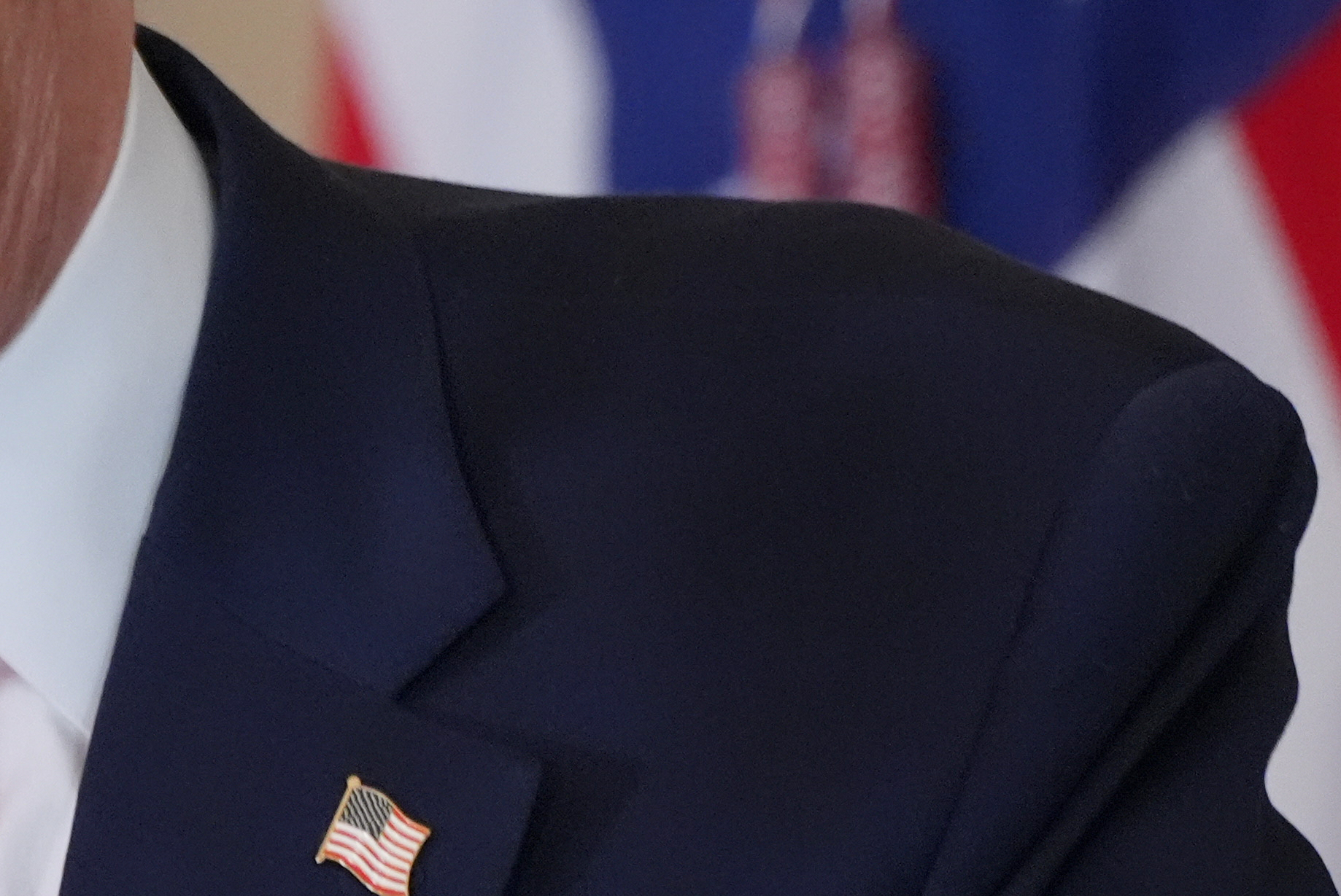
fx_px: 47907
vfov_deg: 1.1
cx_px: -18
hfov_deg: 1.6
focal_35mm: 1285
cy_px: 61
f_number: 6.3
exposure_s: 1/160
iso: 5000
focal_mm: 400
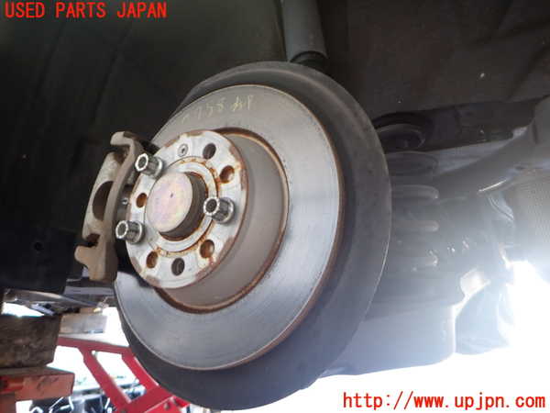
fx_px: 397
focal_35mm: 25
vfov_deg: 54.9
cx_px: 275
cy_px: 206
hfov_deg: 69.4
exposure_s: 1/30
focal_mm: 4.5
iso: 200
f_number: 2
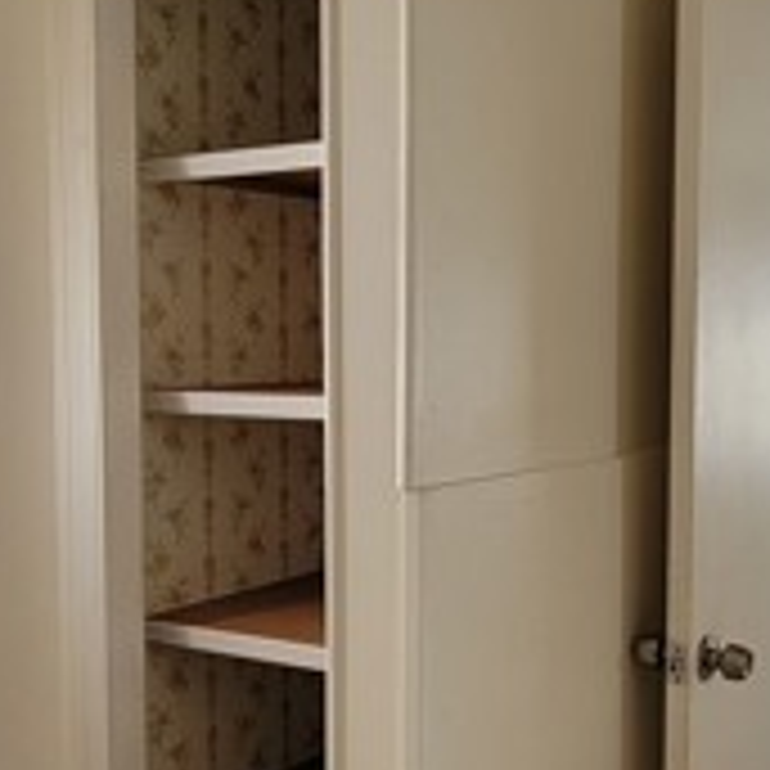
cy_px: 437
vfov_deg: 39.1
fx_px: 1082
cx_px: 513
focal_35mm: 43
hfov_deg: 38.7
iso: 50
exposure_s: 1/60
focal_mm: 2.2
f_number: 2.2
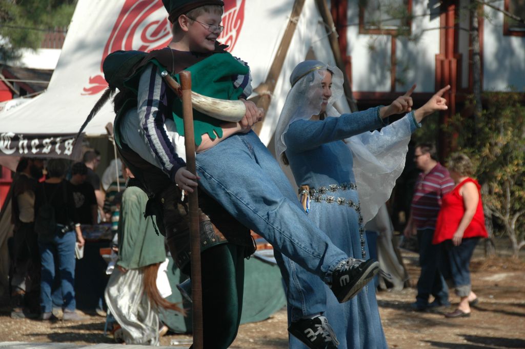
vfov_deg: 8.1
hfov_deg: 12.2
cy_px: 174
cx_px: 262
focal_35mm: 168
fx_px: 2447
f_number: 6.3
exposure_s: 1/640
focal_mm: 112
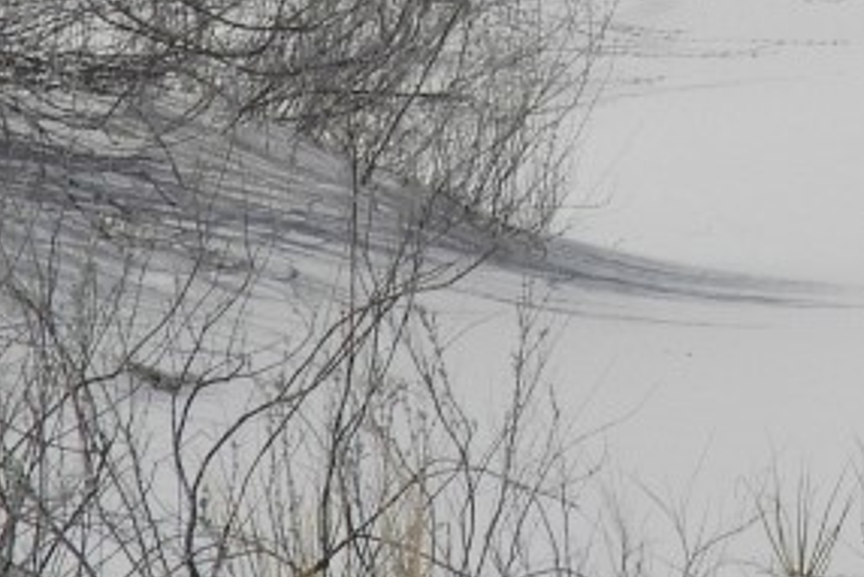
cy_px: -287
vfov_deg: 1.5
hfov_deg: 2.2
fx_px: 22594
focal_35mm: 941
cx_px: 1175
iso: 100
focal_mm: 32.2
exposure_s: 1/2000
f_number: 6
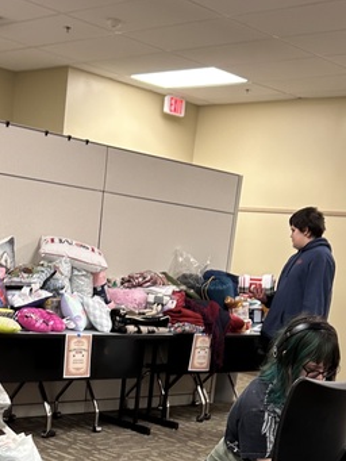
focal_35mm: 61
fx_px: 812
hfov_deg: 24.0
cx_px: 135
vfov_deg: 29.5
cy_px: 462
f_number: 1.5
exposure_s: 1/60
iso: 80
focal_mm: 5.7
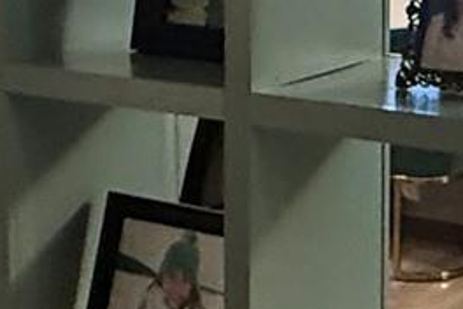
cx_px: 444
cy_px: -30
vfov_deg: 11.9
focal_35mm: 113
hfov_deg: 17.7
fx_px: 1453
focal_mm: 2.22
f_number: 2.2
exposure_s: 1/60
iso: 800
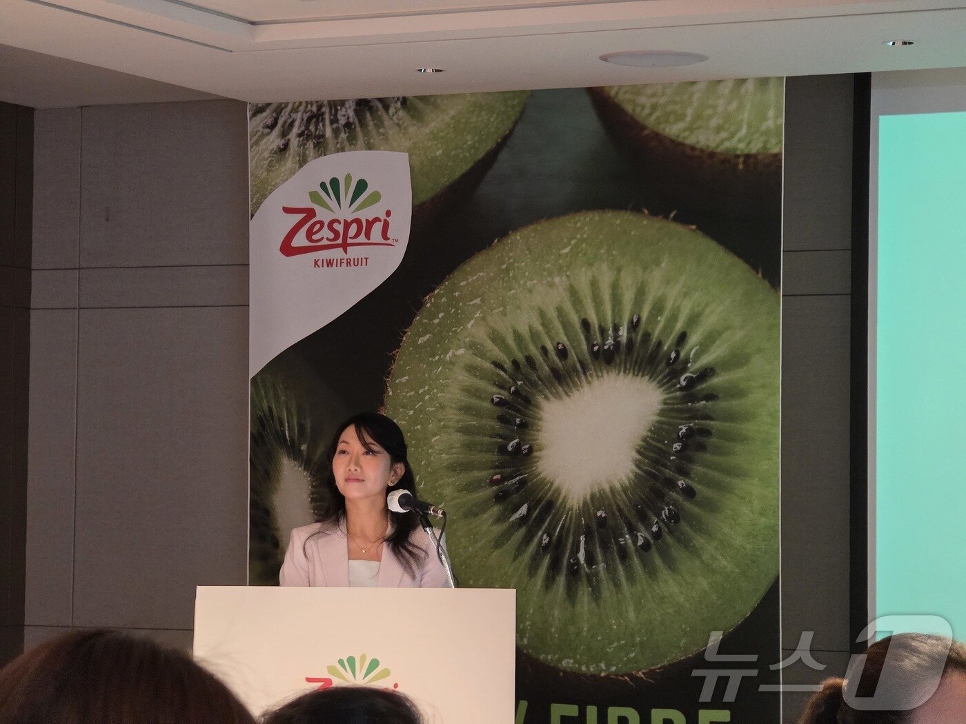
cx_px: 483
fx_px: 3209
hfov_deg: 17.1
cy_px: 362
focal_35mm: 115
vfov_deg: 12.9
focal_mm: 18.6
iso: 1000
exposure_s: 1/30
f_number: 3.4
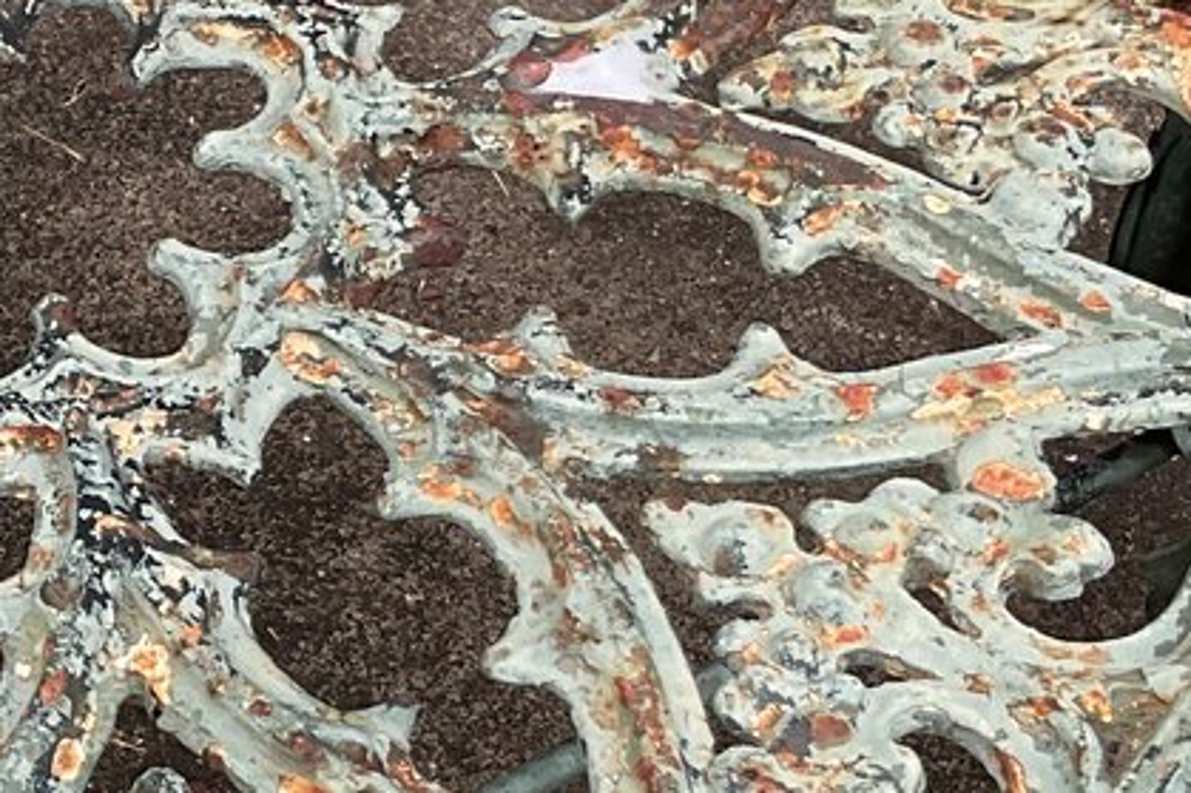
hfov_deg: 18.3
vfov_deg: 12.5
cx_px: -13
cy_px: 556
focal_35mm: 109
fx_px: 3604
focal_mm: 3
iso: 16
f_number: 1.8
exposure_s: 1/226
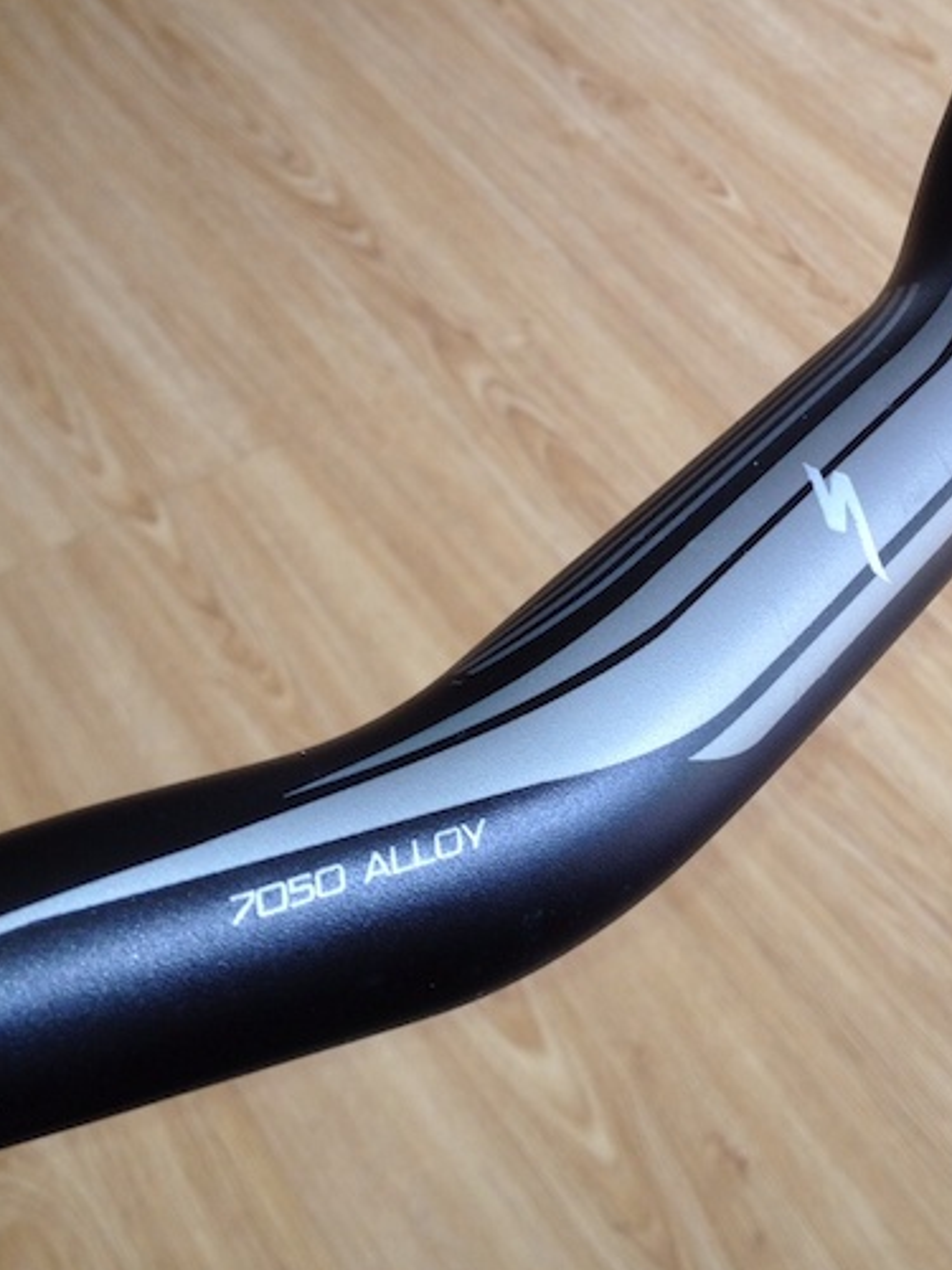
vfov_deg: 34.2
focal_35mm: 56
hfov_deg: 26.0
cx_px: 630
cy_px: 505
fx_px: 2053
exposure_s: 1/50
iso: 64
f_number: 2.4
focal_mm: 4.28
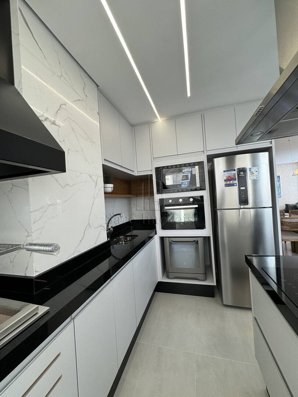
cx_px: 149
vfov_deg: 102.1
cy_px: 198
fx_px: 161
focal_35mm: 14
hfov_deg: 85.7
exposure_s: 1/120
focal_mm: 2.22
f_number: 2.2
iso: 80
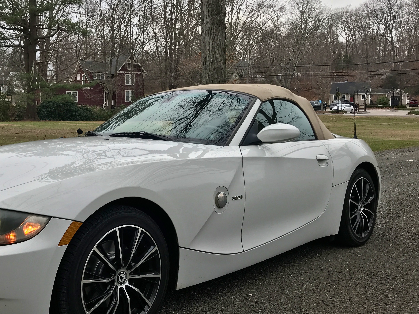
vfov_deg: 36.0
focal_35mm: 40
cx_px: 128
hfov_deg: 45.8
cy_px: 151
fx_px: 484
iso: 20
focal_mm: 3.99
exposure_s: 1/967
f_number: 1.8
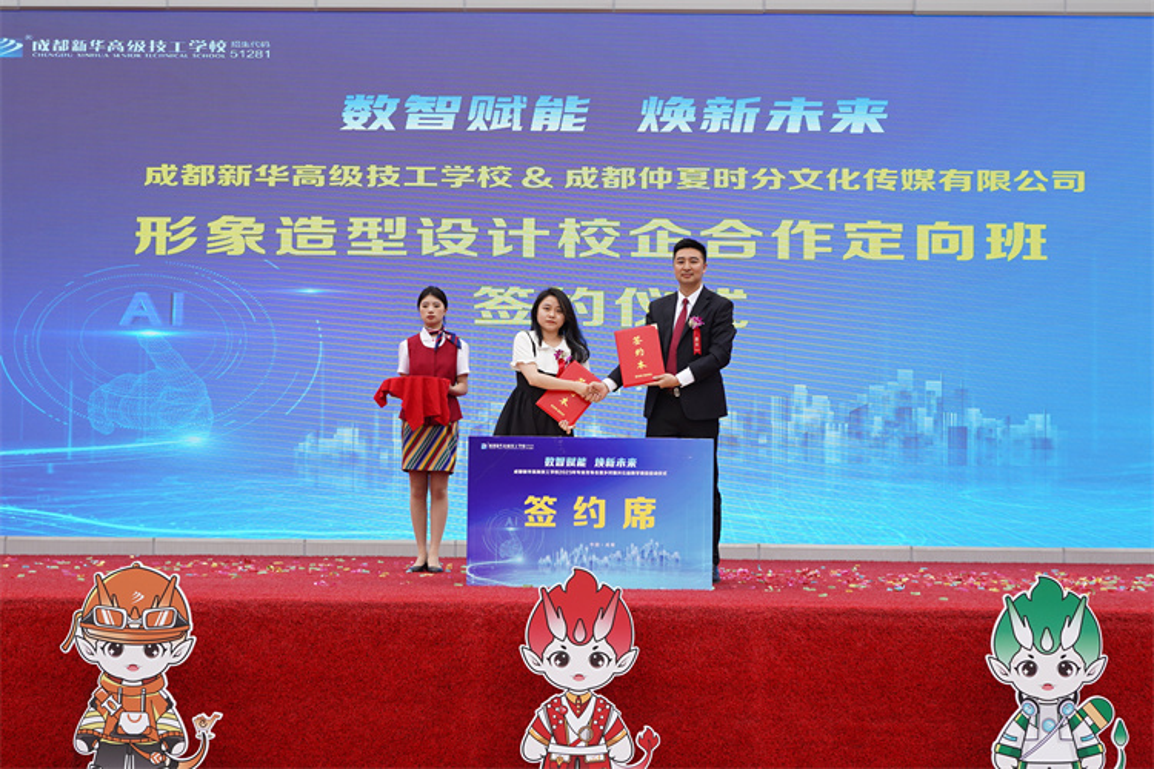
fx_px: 1955
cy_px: 384
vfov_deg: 22.3
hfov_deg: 32.9
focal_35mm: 61
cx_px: 577
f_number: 5.6
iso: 200
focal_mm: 41
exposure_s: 1/250
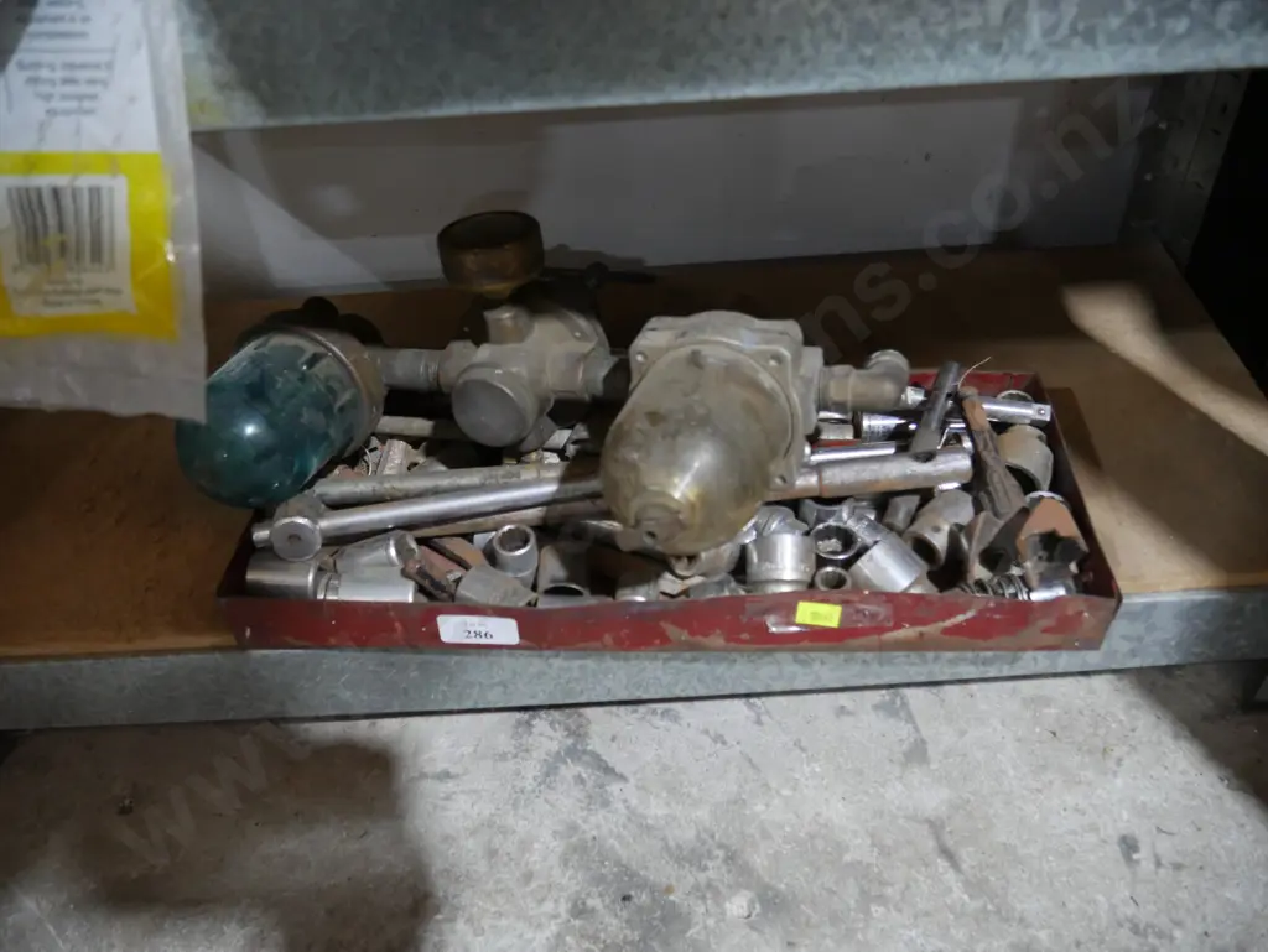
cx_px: 634
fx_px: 1099
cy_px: 476
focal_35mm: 30
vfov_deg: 46.8
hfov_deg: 59.9
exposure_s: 1/60
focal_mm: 15
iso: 800
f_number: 3.6
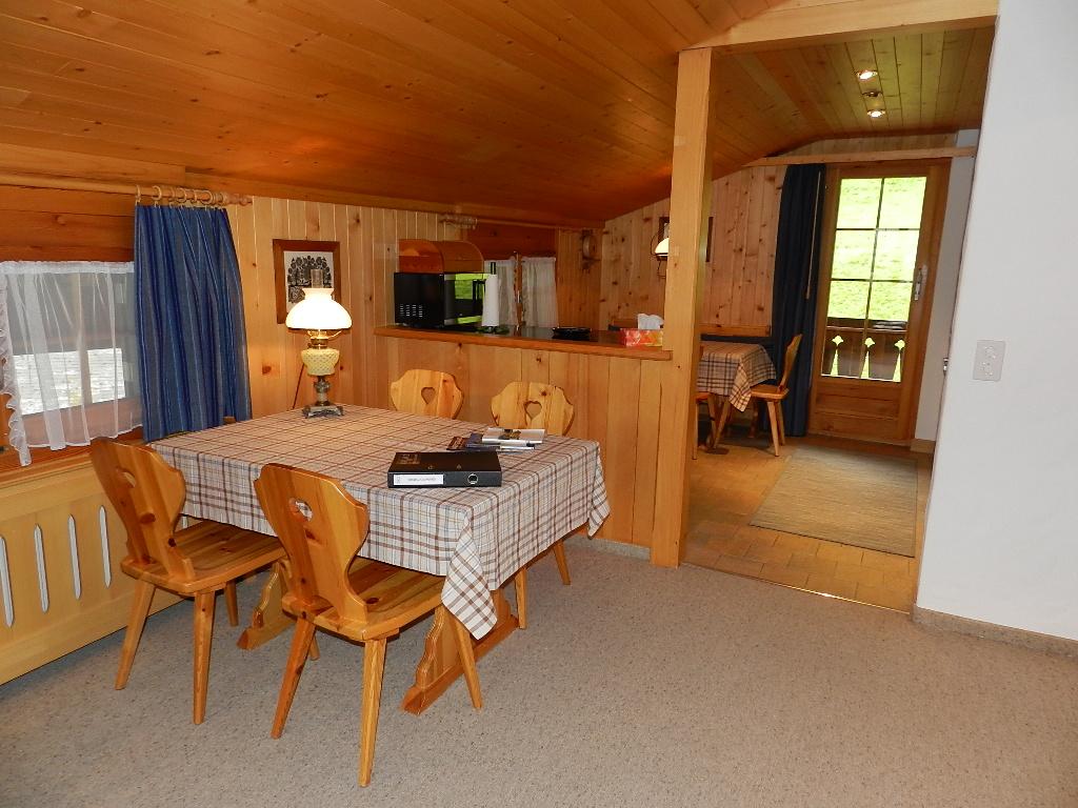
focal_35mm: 23
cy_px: 404
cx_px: 539
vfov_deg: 58.9
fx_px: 716
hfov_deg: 73.9
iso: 200
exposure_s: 1/30
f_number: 3.4
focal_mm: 4
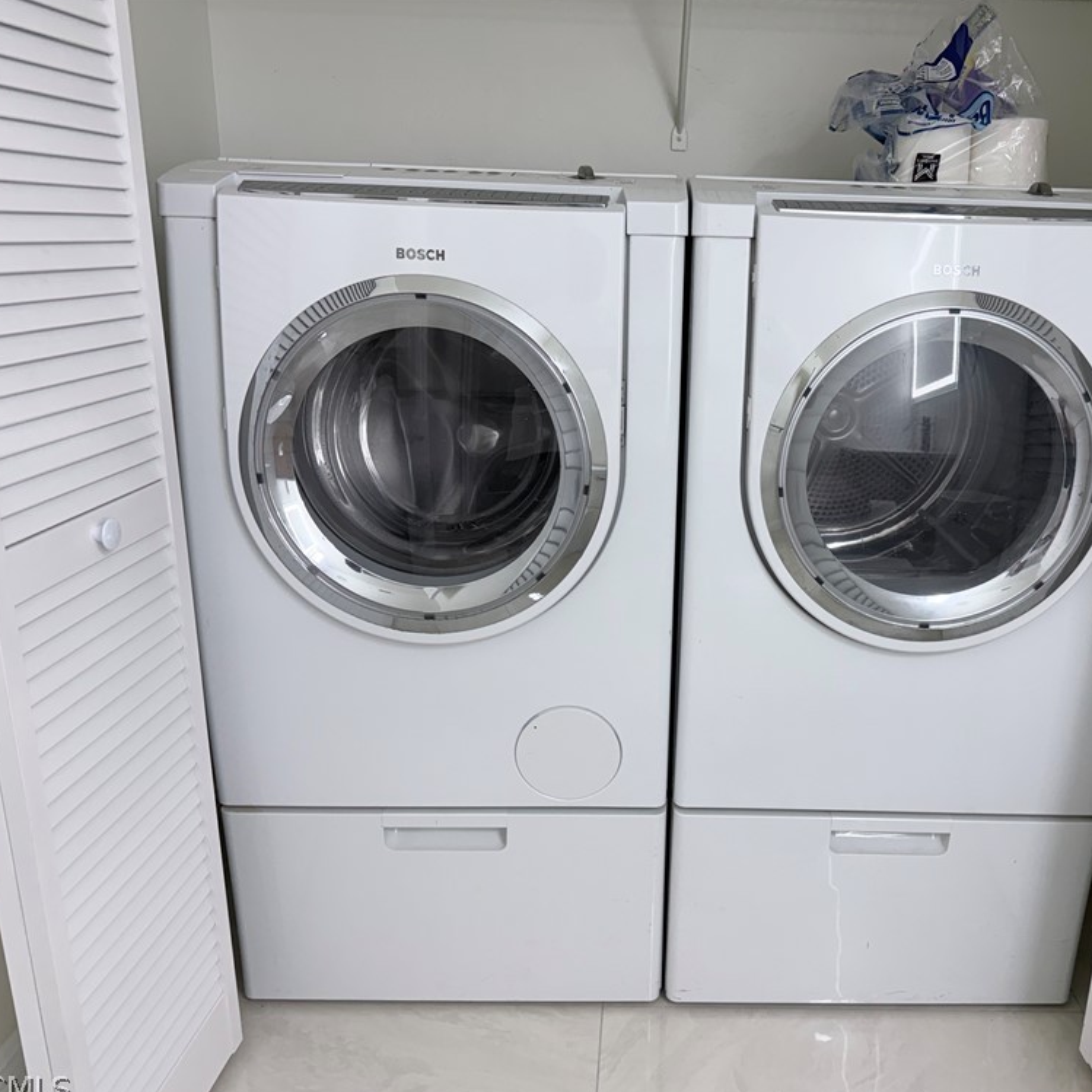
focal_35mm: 29
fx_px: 1035
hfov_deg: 55.0
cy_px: 553
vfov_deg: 55.6
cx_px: 679
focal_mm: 6.76
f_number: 1.78
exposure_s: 1/120
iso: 125
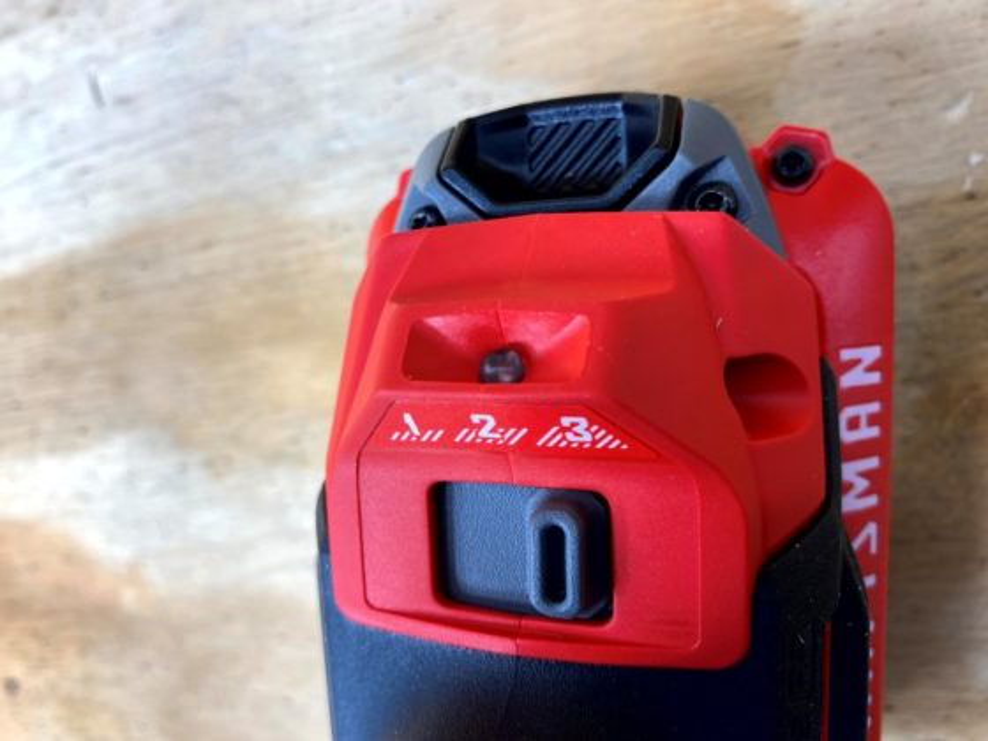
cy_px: 370
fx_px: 742
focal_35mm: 26
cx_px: 494
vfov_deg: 53.1
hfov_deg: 67.3
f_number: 1.8
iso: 32
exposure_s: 1/120
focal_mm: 4.25
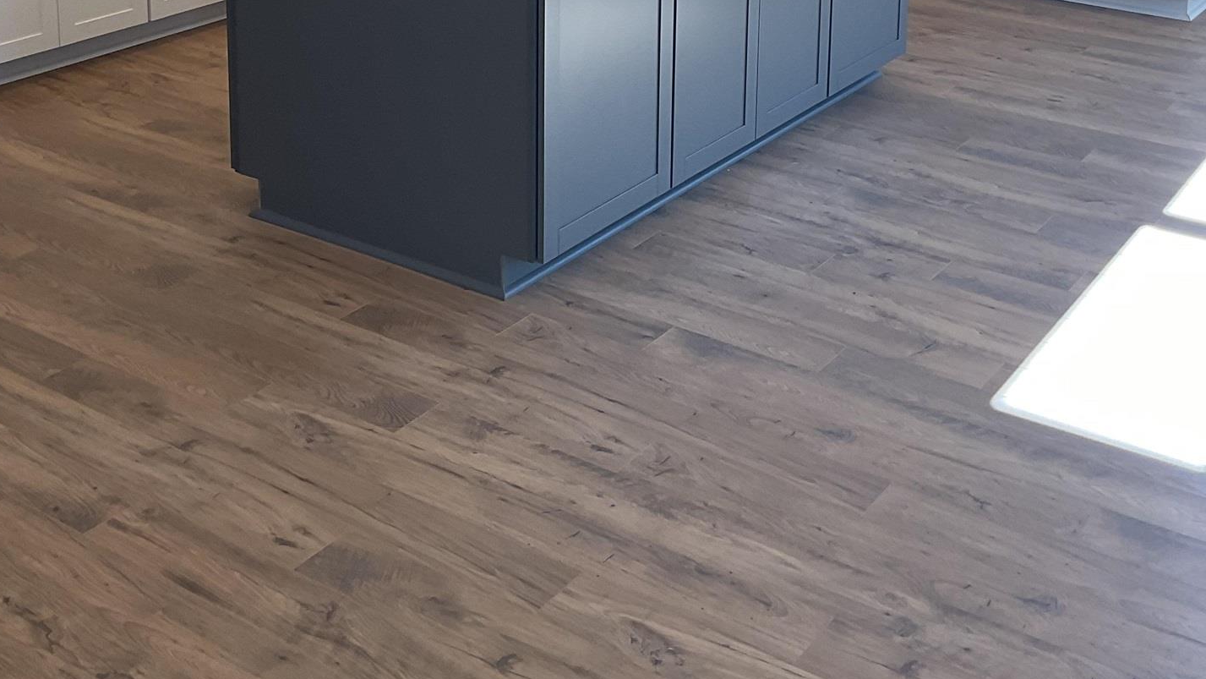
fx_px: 1631
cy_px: -102
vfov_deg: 22.0
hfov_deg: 40.6
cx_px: 584
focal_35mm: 51
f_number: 1.8
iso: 32
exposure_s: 1/120
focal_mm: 3
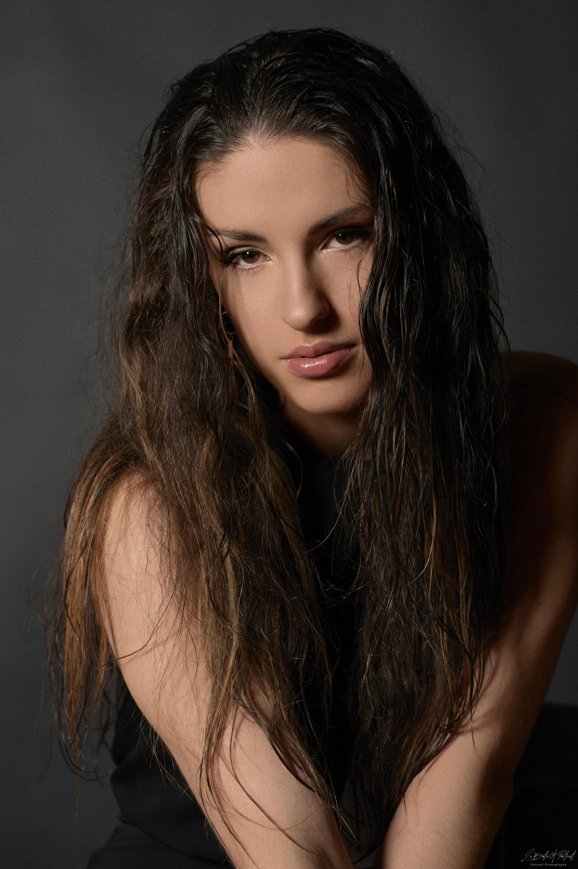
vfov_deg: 23.9
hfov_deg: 16.1
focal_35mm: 85
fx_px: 2050
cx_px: 289
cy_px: 434
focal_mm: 85
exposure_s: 1/200
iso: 100
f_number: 5.6
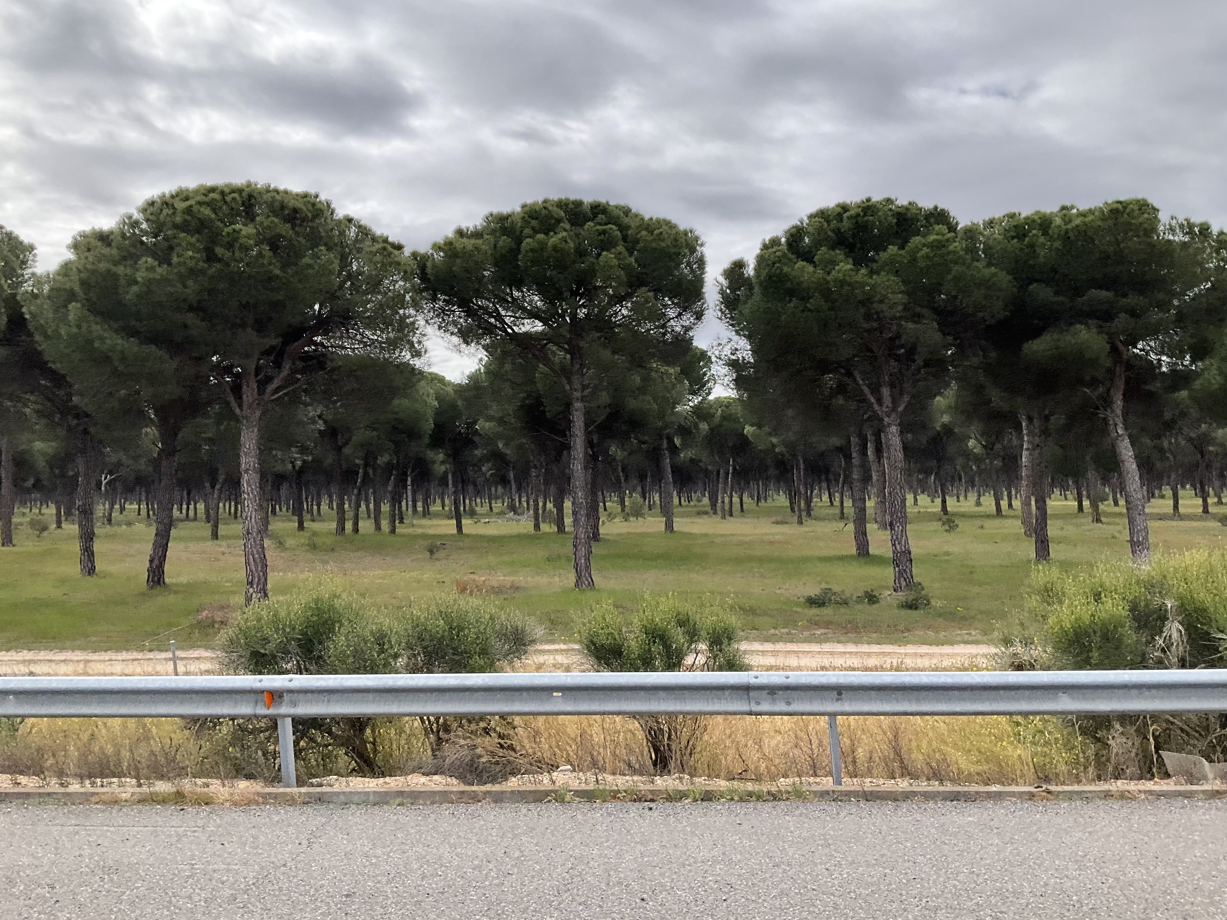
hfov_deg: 61.7
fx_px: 1028
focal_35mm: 29
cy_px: 460
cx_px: 614
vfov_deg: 48.2
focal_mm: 3
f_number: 1.8
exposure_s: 1/1451
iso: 25
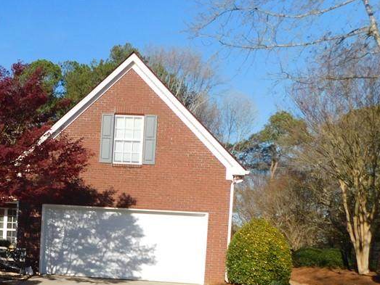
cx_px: 33
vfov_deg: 31.0
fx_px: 494
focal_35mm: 45
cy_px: 249
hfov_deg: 38.9
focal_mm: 4
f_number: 6
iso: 125
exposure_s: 1/400
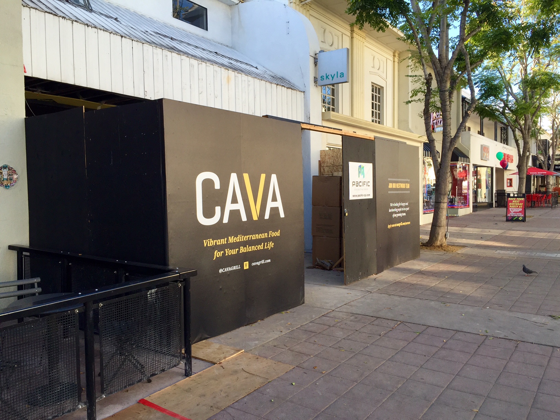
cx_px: 280
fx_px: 469
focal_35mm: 29
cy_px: 210
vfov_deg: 48.2
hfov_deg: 61.7
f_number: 2.2
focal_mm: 4.15
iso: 32
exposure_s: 1/344
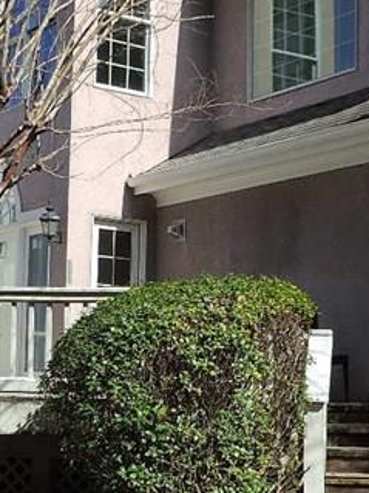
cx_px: 96
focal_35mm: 77
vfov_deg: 25.3
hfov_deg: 19.0
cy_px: 286
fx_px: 1095
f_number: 3
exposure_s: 1/800
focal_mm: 4.3
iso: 80
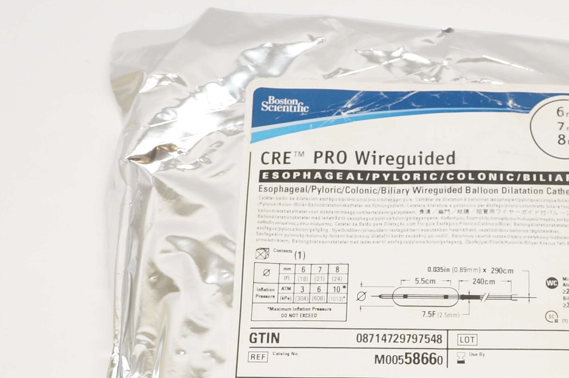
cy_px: 433
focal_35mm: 76
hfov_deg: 26.2
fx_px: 1200
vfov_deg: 17.2
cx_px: 455
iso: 400
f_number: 5.6
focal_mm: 20
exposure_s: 1/80
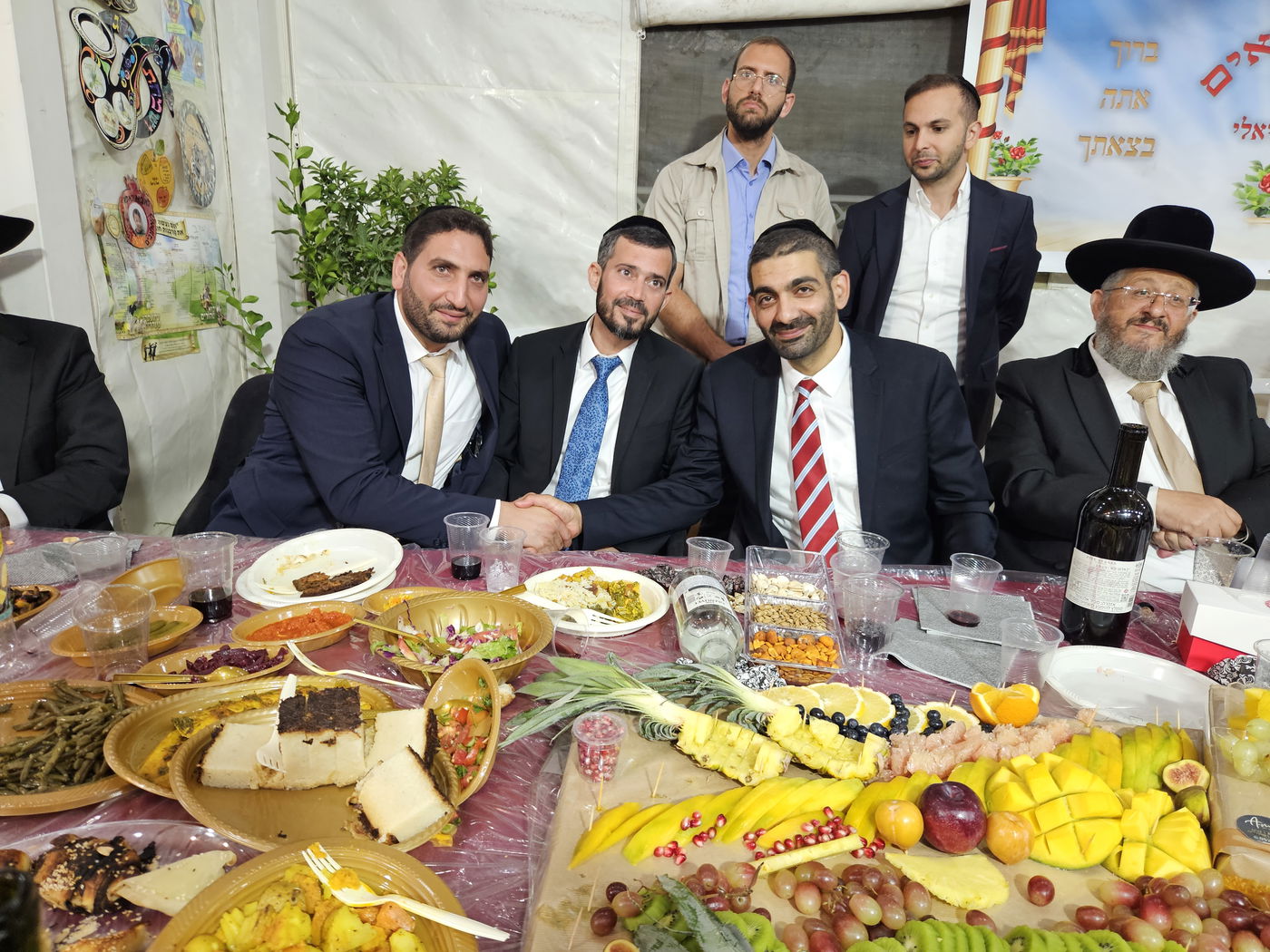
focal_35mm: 23
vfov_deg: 58.9
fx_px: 844
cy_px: 476
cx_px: 635
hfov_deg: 73.9
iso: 320
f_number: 1.8
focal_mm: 5.4
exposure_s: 1/100
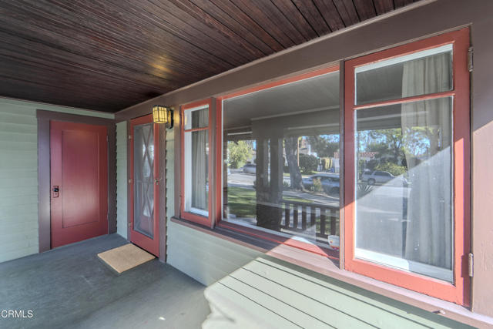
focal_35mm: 14
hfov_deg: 104.2
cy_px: 164
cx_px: 246
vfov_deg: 81.2
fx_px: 192
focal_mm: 14
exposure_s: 1/100
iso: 100
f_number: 8
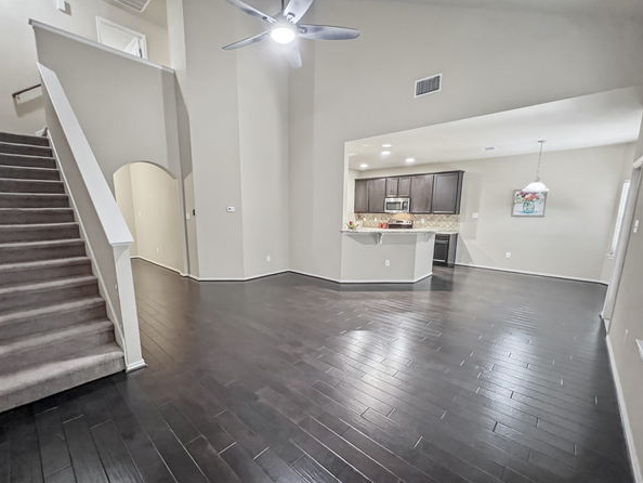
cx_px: 304
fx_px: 260
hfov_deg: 101.9
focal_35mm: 14
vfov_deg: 85.6
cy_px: 259
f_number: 1.8
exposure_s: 1/40
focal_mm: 1.6
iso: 1000
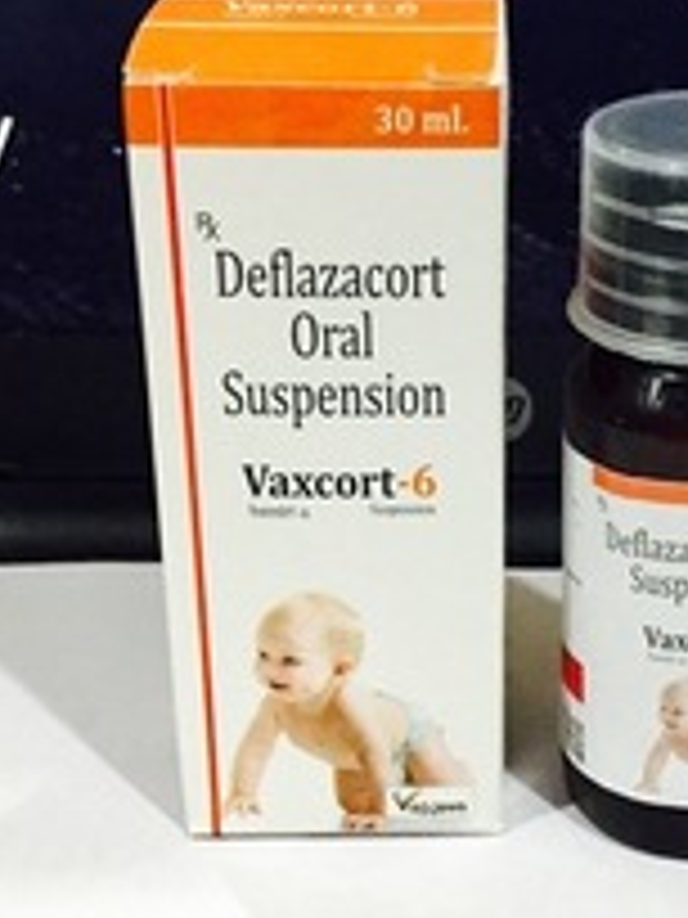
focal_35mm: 71
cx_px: 506
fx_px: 1882
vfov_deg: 27.4
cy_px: 459
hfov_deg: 20.6
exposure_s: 1/17
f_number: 2.2
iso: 250
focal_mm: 4.15
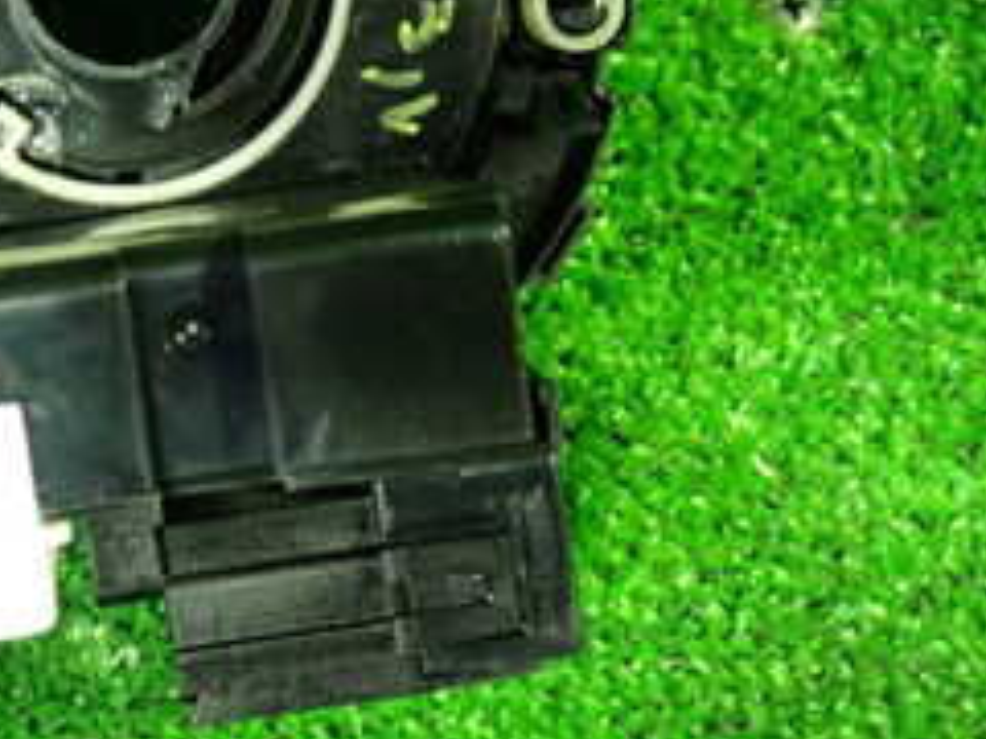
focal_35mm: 75
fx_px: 2136
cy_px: 119
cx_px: 16
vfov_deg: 19.4
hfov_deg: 24.9
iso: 800
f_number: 2.3
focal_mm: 5.4
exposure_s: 1/15
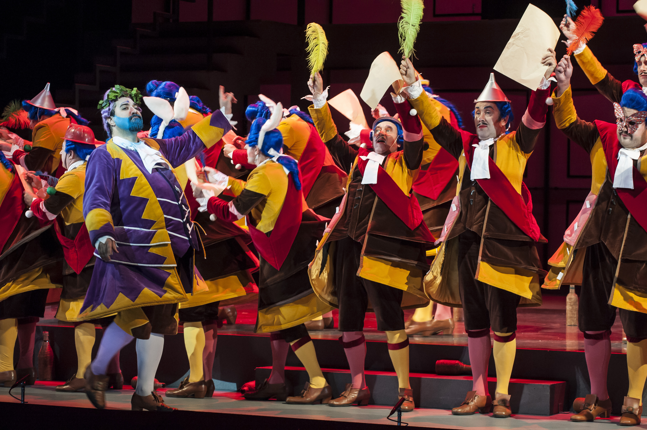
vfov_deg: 11.4
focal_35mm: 120
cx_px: 324
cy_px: 215
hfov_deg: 17.1
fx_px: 2155
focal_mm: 120
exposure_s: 1/100
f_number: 5.6
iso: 2500
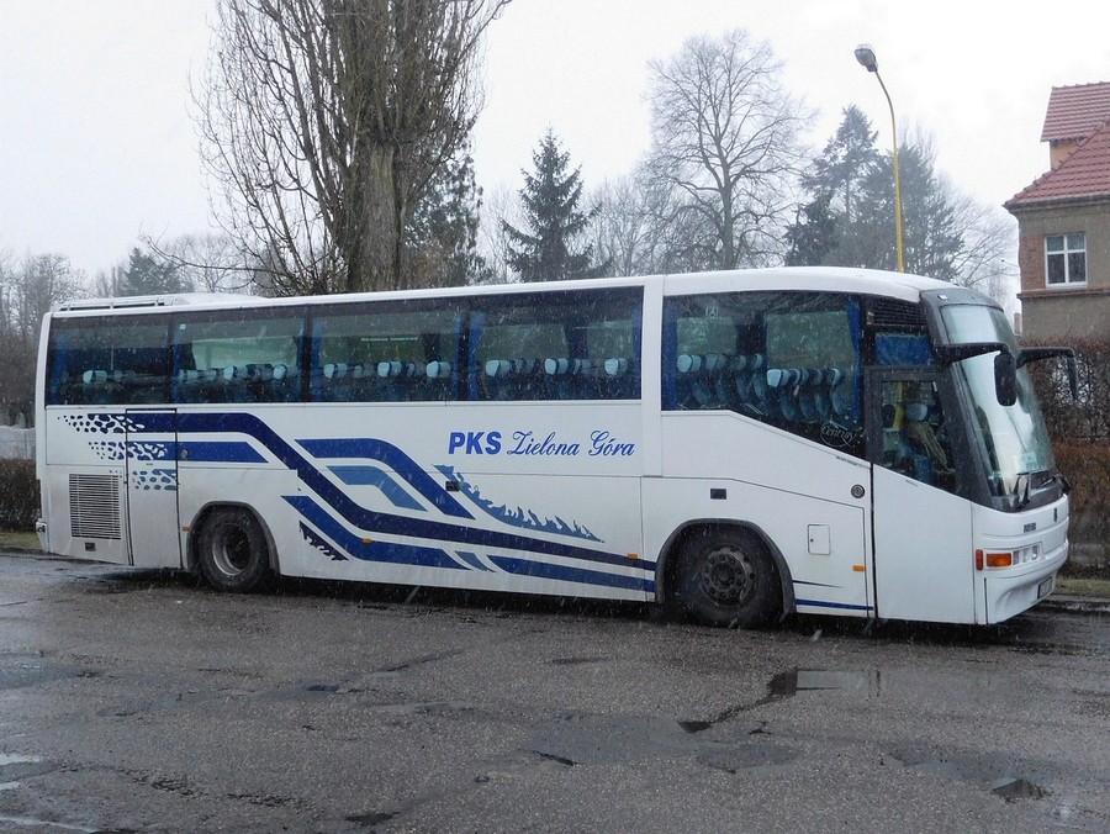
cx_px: 555
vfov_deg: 36.0
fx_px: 1283
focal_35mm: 40
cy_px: 417
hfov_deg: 46.8
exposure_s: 1/200
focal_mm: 7.1
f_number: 3.9
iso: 400
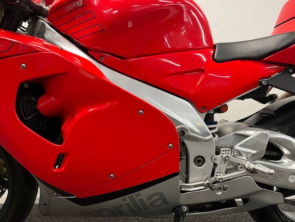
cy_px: 111
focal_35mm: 26
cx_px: 148
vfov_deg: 53.1
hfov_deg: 67.3
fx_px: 222
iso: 250
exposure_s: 1/50
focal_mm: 5.1
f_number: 1.6
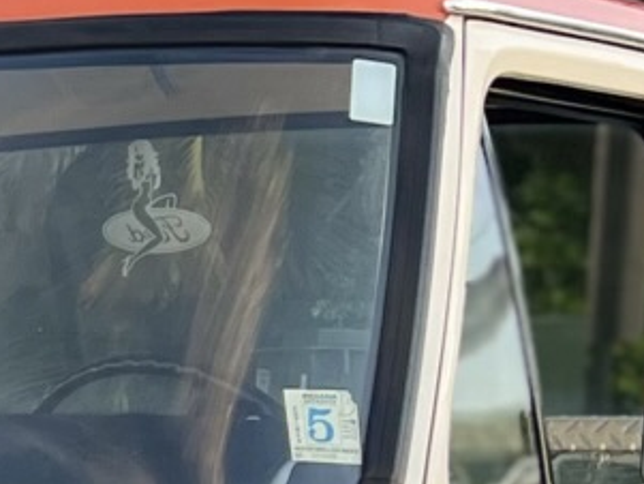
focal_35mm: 177
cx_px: -436
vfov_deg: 7.7
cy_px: 1240
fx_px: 3294
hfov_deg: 10.6
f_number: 1.5
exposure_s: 1/120
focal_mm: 5.7
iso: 64
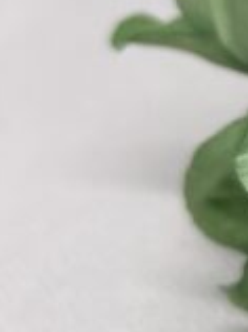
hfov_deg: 9.7
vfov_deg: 14.6
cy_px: -34
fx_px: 1264
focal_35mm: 132
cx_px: 622
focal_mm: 5.96
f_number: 1.6
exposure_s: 1/121
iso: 32
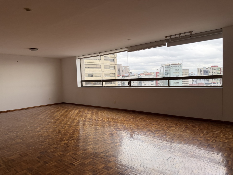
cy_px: 88
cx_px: 116
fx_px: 162
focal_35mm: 24
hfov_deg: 71.6
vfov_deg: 56.8
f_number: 1.78
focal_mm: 6.76
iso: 125
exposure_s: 1/162
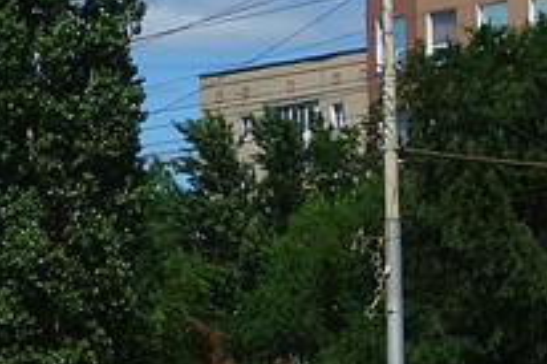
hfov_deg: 7.8
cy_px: 162
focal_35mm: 239
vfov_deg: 5.7
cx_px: -874
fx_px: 3628
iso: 125
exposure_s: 1/400
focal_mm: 15.1
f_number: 9
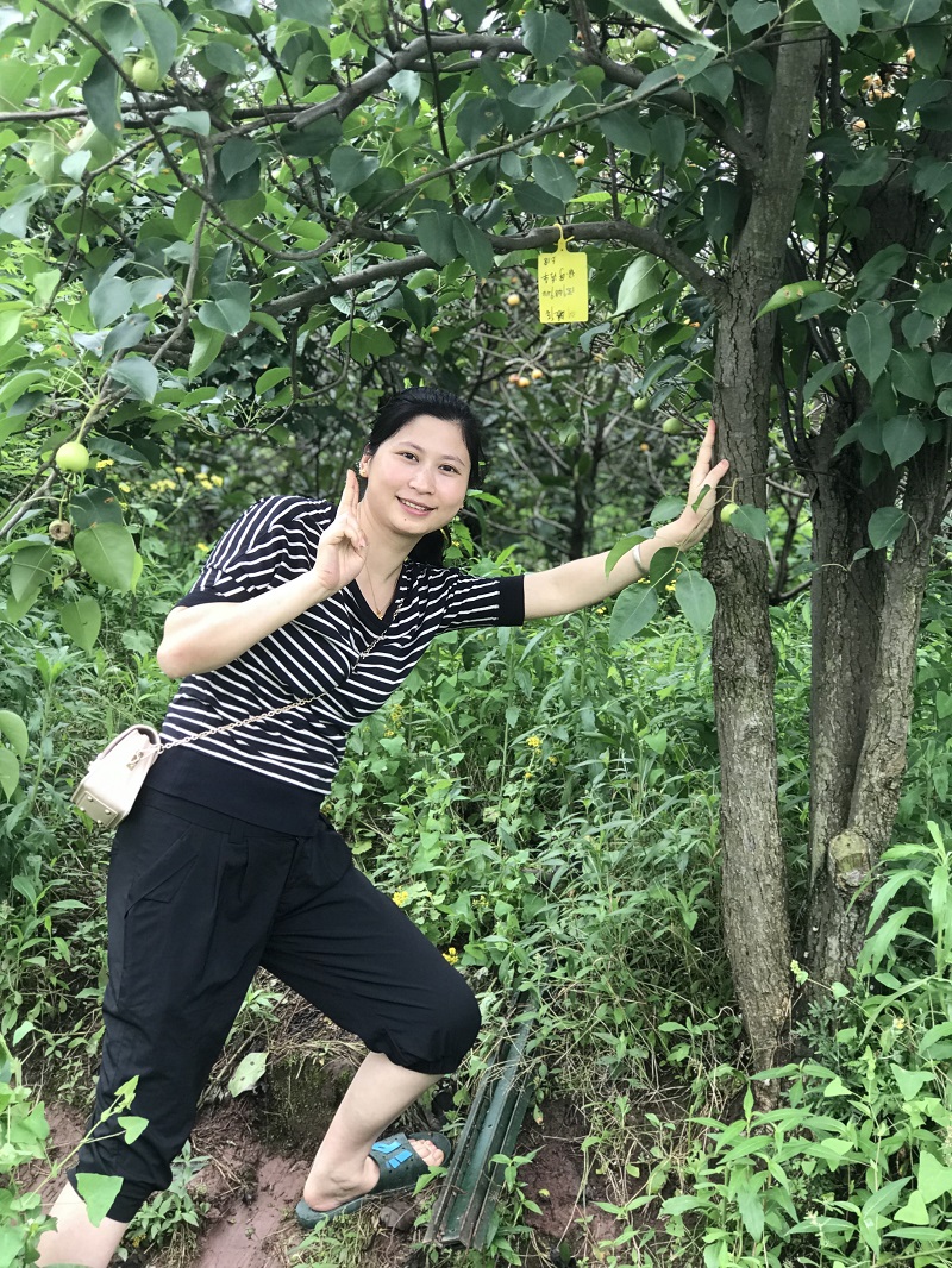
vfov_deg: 33.8
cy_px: 634
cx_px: 476
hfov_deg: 25.7
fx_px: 2089
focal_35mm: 57
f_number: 2.8
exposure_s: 1/90
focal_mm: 6.6
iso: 50
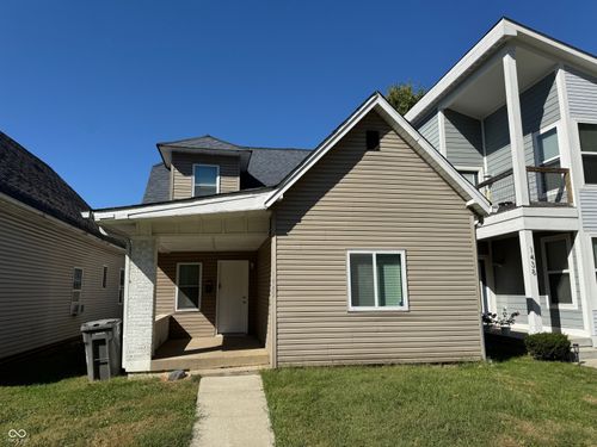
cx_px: 298
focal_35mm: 24
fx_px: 414
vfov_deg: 56.8
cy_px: 224
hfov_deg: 71.6
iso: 80
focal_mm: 6.76
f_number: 1.78
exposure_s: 1/7092
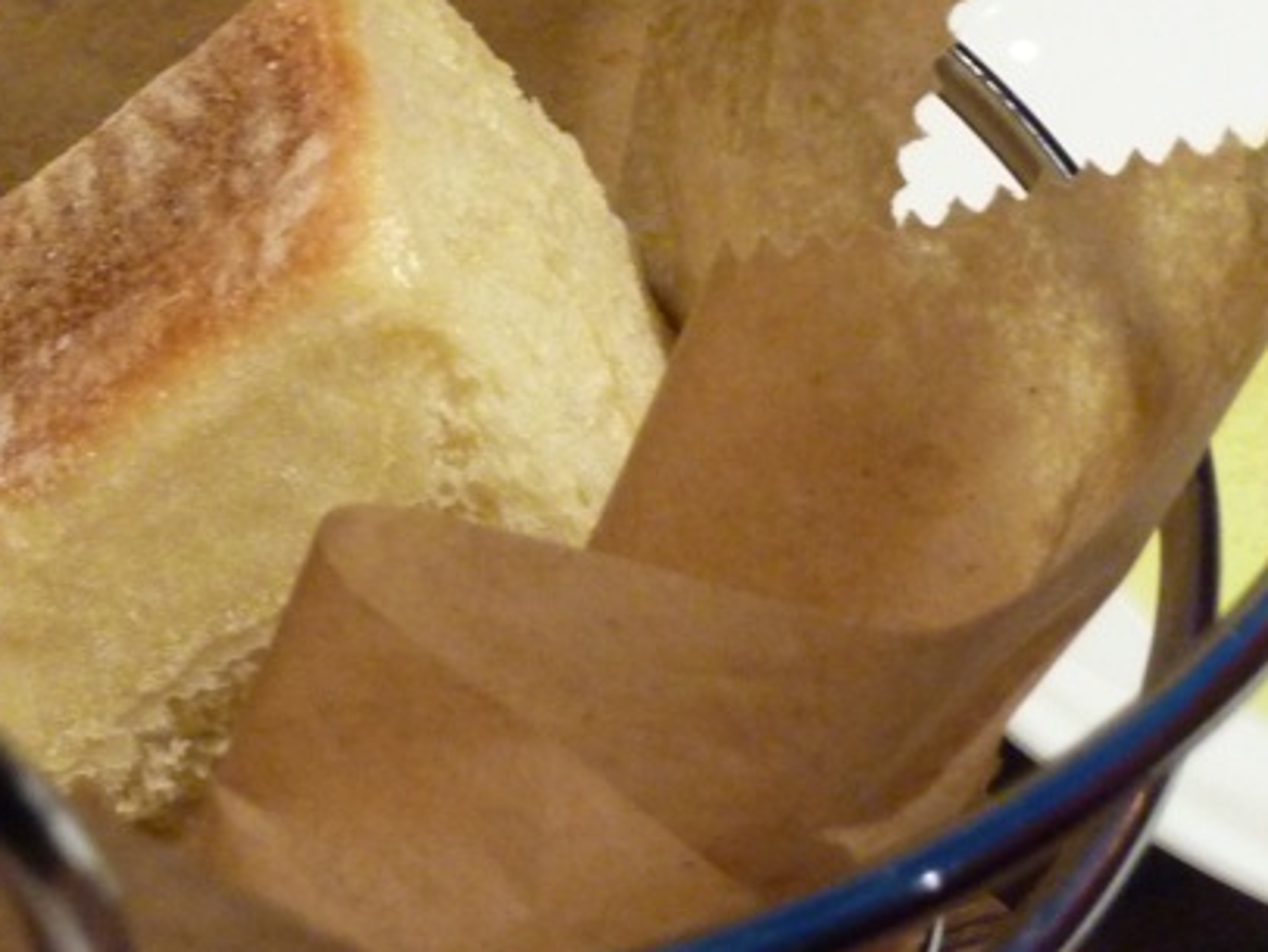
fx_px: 4691
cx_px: 568
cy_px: 359
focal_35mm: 128
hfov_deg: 15.4
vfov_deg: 11.6
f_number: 3.8
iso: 400
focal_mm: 8.5
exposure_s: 1/13
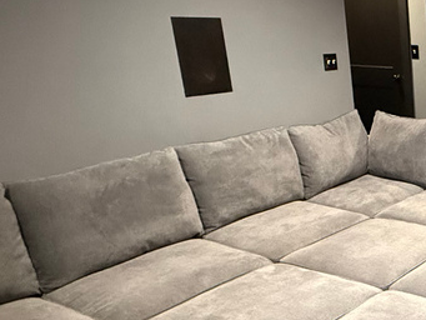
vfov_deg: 34.4
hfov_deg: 32.9
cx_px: 557
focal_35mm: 42
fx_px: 517
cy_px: 172
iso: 1250
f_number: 2.2
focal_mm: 2.22
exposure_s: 1/60
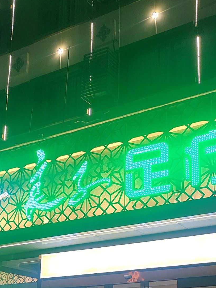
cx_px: 144
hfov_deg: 25.1
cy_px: 245
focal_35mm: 58
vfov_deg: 32.0
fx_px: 483
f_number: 1.9
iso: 1134
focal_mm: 5.52
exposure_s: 1/100
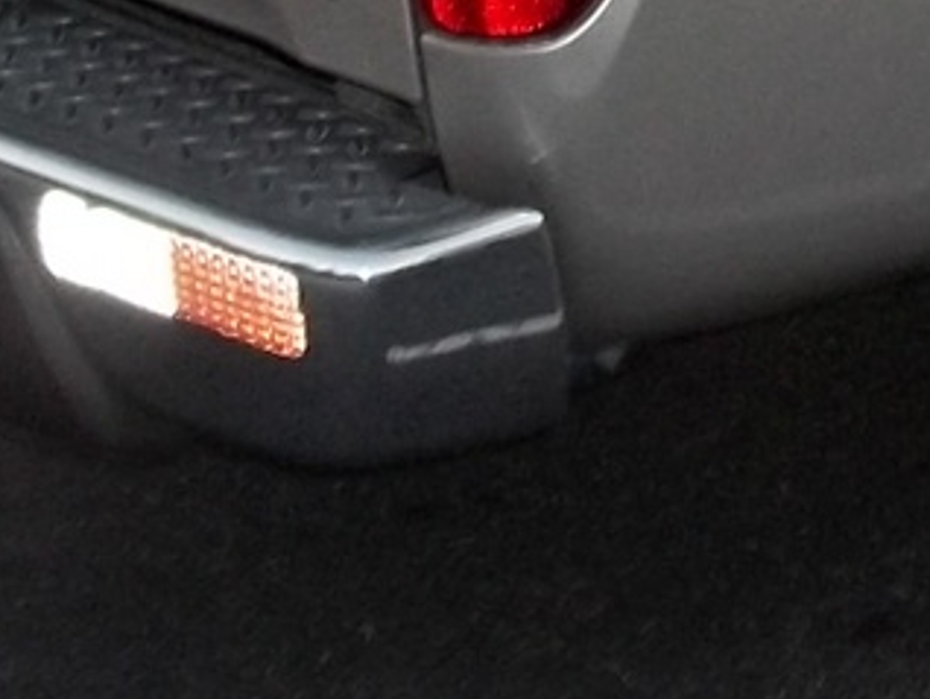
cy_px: -591
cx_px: 1316
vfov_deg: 8.6
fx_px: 4463
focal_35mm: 166
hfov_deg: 11.5
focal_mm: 5.9
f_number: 3.3
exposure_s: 1/30
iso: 160
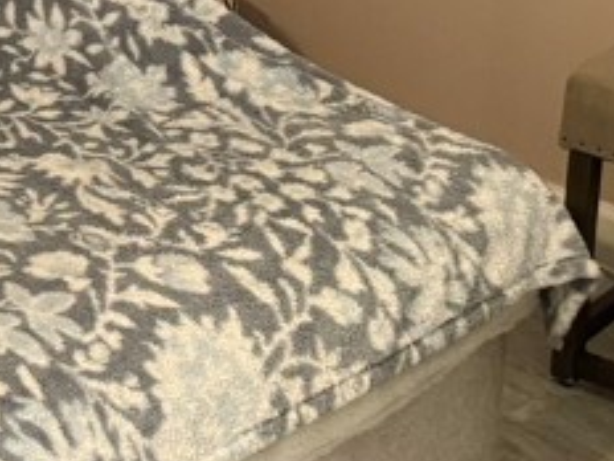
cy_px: -302
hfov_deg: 17.1
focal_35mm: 106
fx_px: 1880
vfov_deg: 13.0
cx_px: -259
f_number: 1.78
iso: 500
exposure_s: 1/60
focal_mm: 6.76
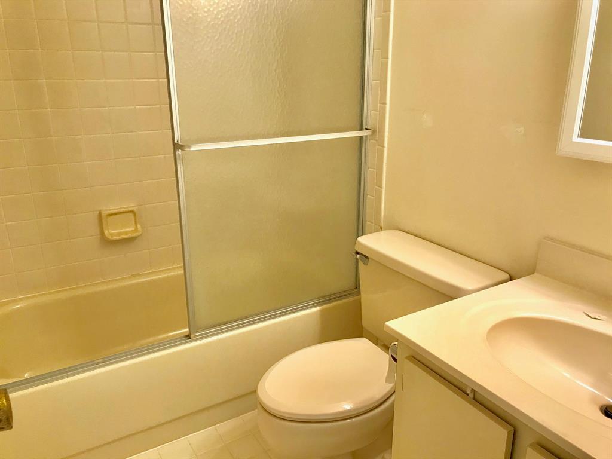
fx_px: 495
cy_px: 230
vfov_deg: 49.7
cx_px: 306
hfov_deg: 63.4
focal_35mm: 28
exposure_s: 1/30
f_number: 1.8
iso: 25
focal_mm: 3.99
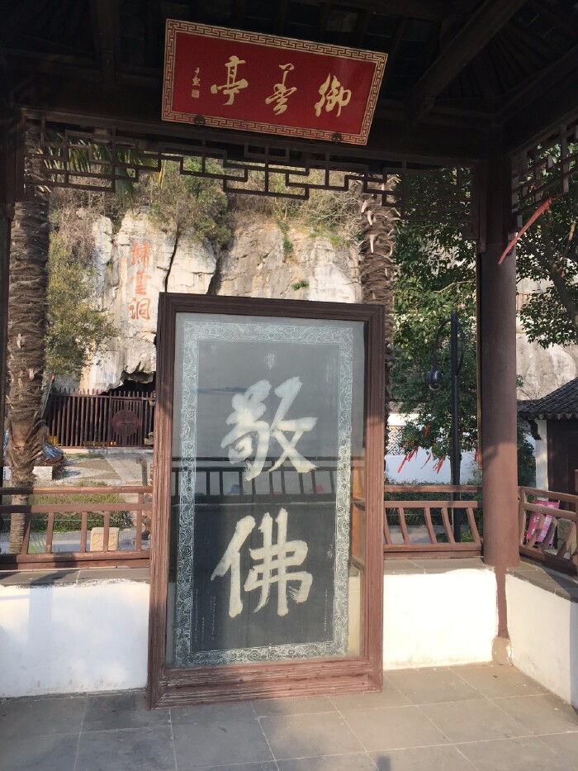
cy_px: 386
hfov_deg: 48.2
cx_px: 289
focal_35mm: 29
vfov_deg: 61.7
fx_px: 645
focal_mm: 4.15
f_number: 2.2
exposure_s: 1/455
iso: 25
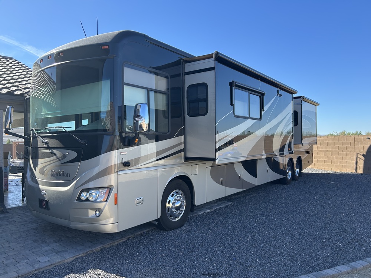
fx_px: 279
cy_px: 139
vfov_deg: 53.1
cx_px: 186
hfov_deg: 67.3
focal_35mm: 26
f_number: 1.5
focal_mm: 5.7
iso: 50
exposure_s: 1/1621
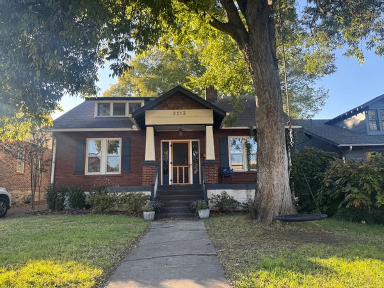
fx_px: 266
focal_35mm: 24
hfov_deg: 71.6
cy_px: 144
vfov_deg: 56.8
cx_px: 192
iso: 80
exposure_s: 1/368
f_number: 1.78
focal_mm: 6.76
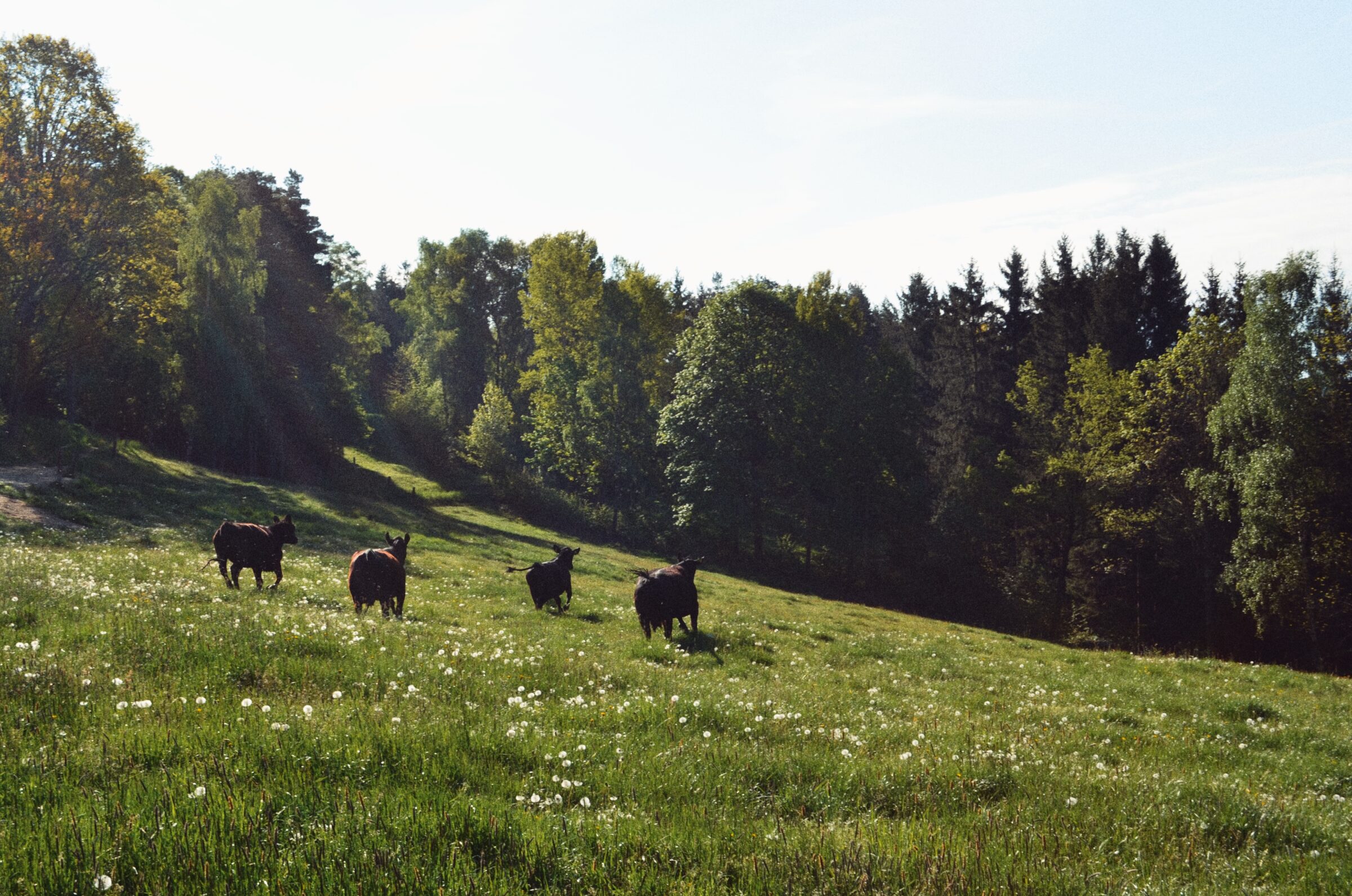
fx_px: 1630
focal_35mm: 44
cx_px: 676
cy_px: 448
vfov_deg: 30.7
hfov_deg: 45.0
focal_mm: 29
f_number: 11
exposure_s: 1/125
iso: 110
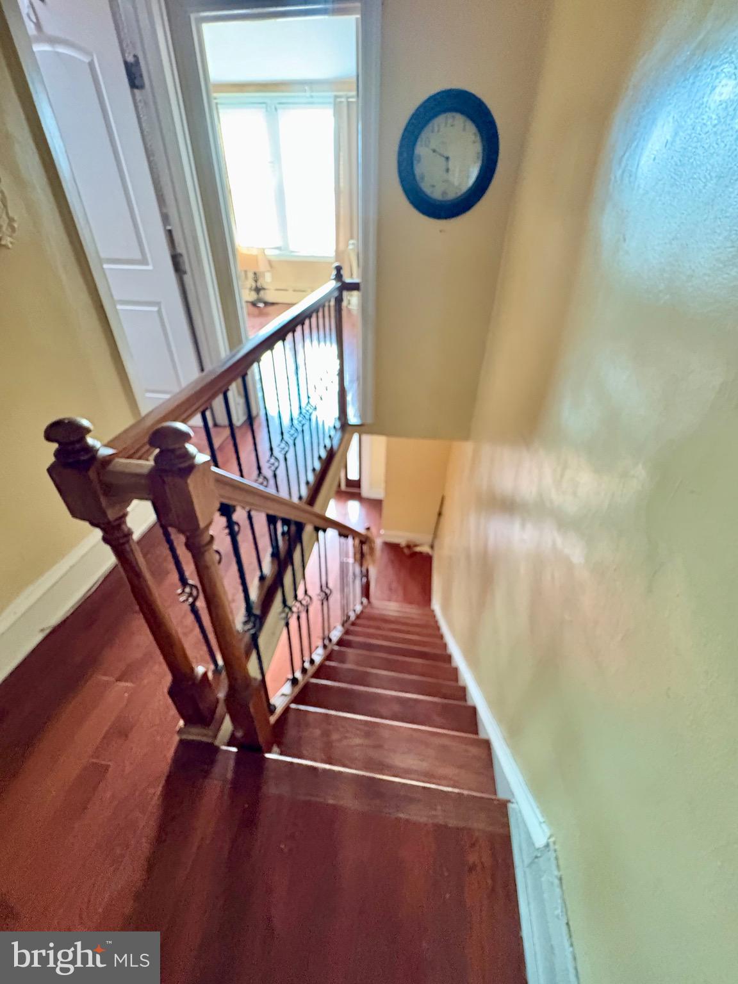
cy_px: 492
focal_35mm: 14
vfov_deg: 102.1
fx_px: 398
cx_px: 369
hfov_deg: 85.7
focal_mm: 2.22
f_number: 2.2
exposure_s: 1/30
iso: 1250
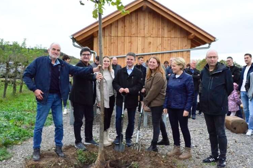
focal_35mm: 40
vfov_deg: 33.4
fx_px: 281
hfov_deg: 48.5
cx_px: 129
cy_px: 84
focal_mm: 26
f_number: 14
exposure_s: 1/640
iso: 6400
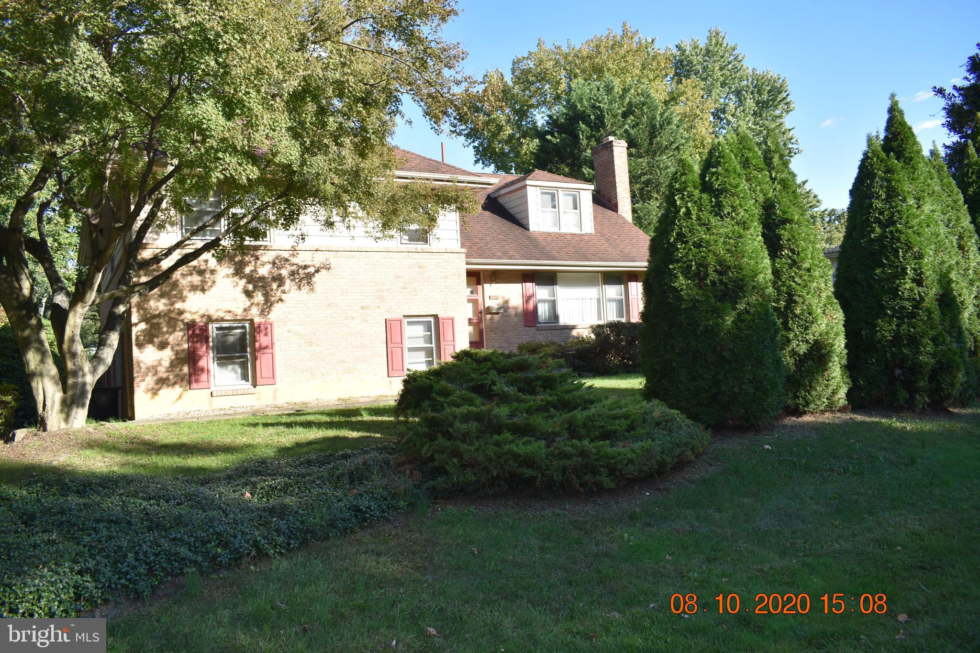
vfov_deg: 47.9
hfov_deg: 67.4
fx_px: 735
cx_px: 490
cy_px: 326
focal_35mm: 27
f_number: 6.3
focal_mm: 18
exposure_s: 1/200
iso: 100
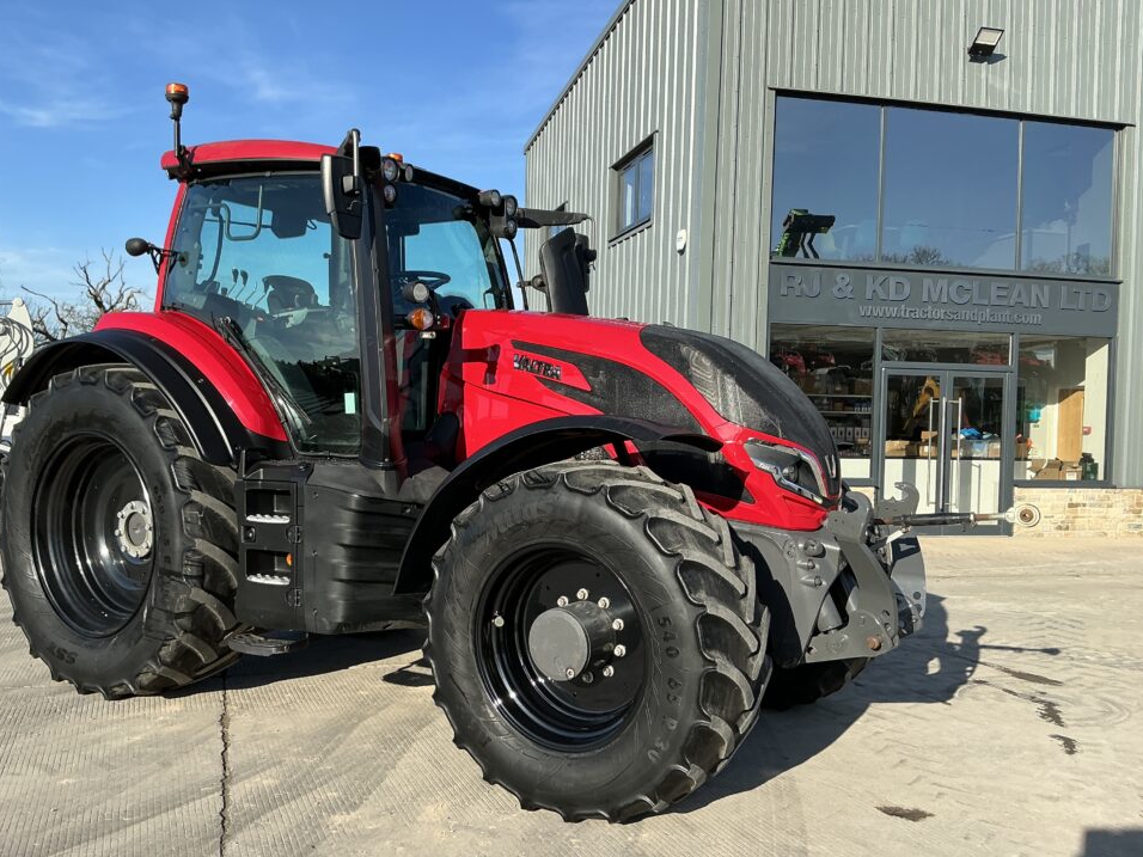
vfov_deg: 46.8
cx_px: 548
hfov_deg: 59.9
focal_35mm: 30
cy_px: 437
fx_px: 991
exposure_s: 1/1250
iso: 25
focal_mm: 3
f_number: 1.8
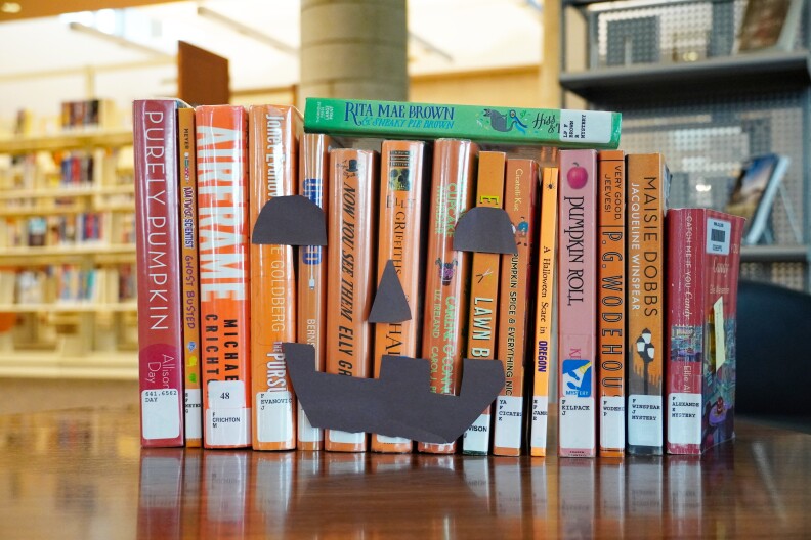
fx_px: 1081
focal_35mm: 48
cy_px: 270
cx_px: 406
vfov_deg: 28.1
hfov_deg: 41.1
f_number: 4.5
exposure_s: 1/160
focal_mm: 32
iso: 2500
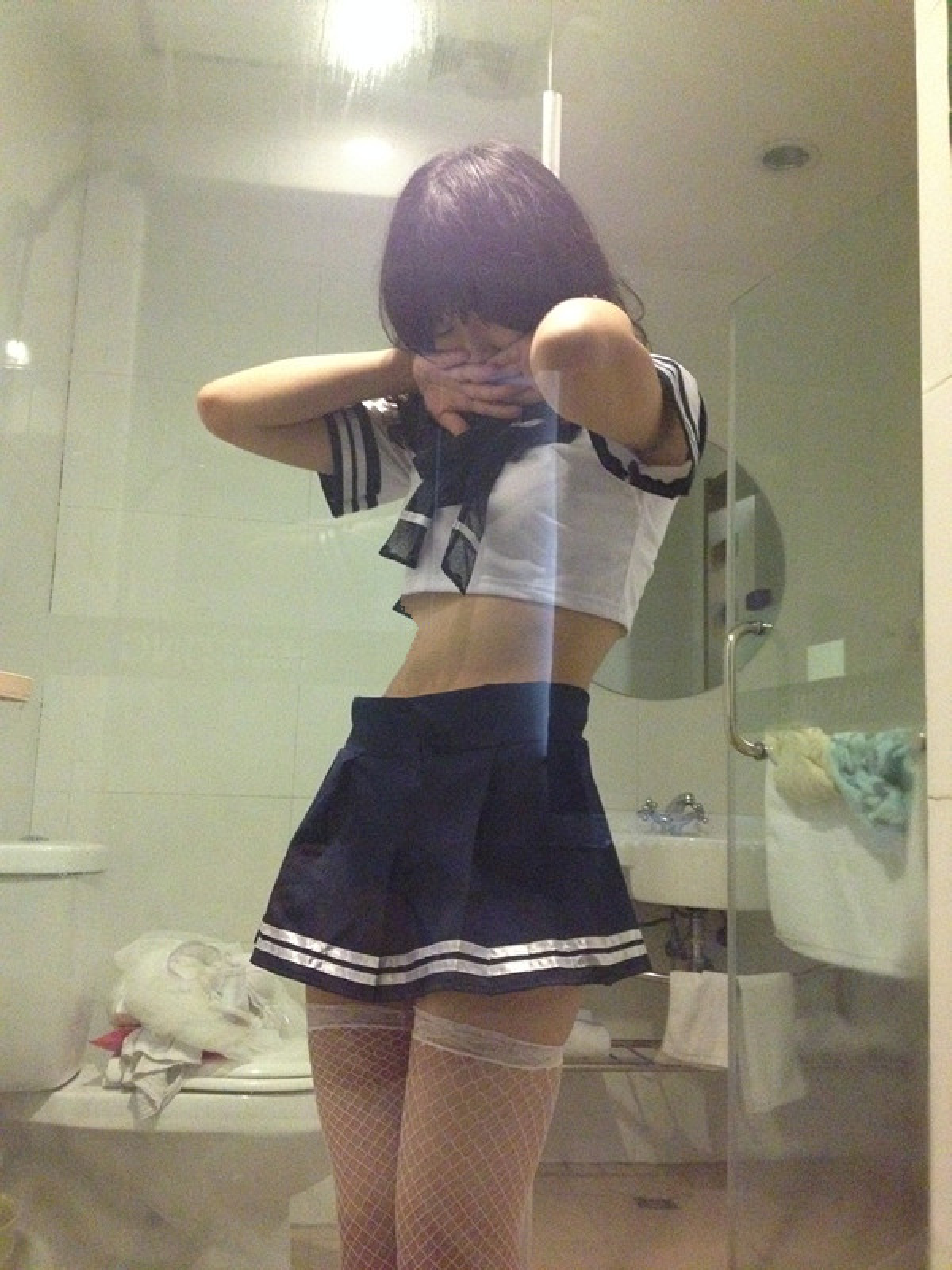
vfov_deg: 52.6
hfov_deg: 40.7
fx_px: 1283
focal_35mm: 35
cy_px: 635
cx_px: 476
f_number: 2.4
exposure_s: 1/15
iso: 800
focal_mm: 4.28
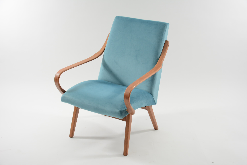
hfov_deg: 35.0
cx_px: 124
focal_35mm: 57
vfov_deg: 23.8
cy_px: 82
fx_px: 391
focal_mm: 38
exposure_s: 1/60
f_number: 4.5
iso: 500
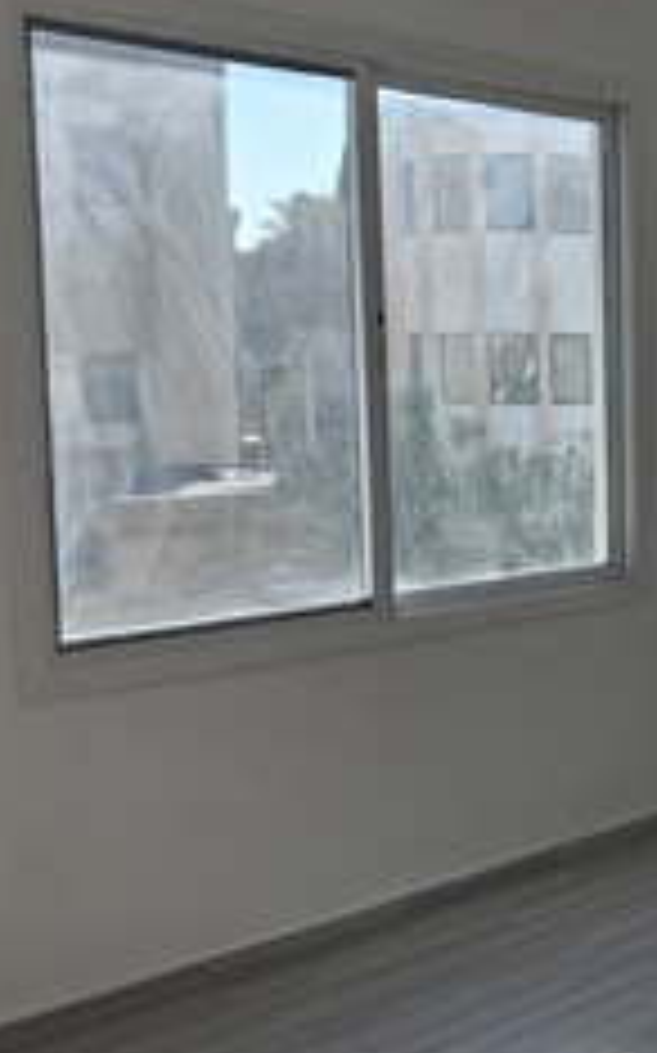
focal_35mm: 56
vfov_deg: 36.3
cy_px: 529
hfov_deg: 21.4
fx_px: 1606
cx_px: 794
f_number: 1.8
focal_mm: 4
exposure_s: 1/319
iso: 25
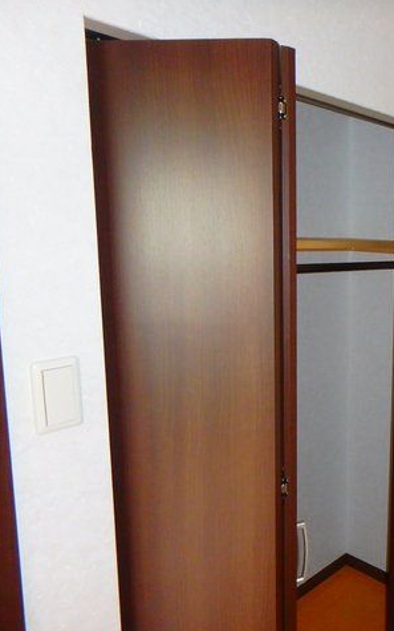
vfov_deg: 62.9
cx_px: 419
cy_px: 315
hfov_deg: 36.3
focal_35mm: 30
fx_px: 515
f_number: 3.5
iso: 400
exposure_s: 1/30
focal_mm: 3.7
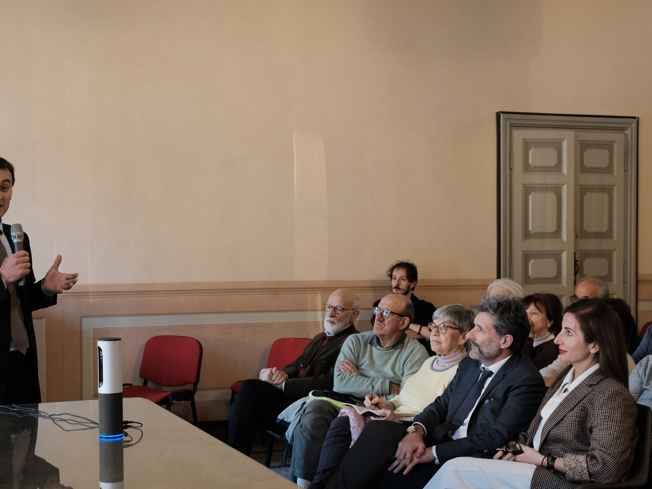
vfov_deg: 27.0
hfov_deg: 35.5
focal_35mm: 54
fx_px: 1017
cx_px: 296
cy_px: 271
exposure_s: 1/26
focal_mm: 28.9
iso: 1600
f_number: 4.5
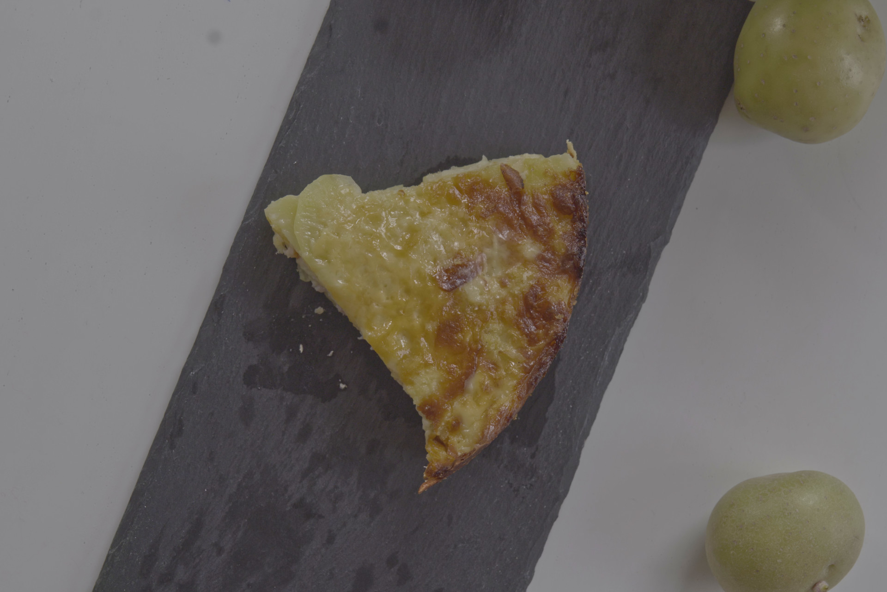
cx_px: 444
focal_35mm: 60
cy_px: 296
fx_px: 1478
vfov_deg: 22.6
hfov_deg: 33.4
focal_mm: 60
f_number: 8
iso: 1000
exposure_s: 1/60
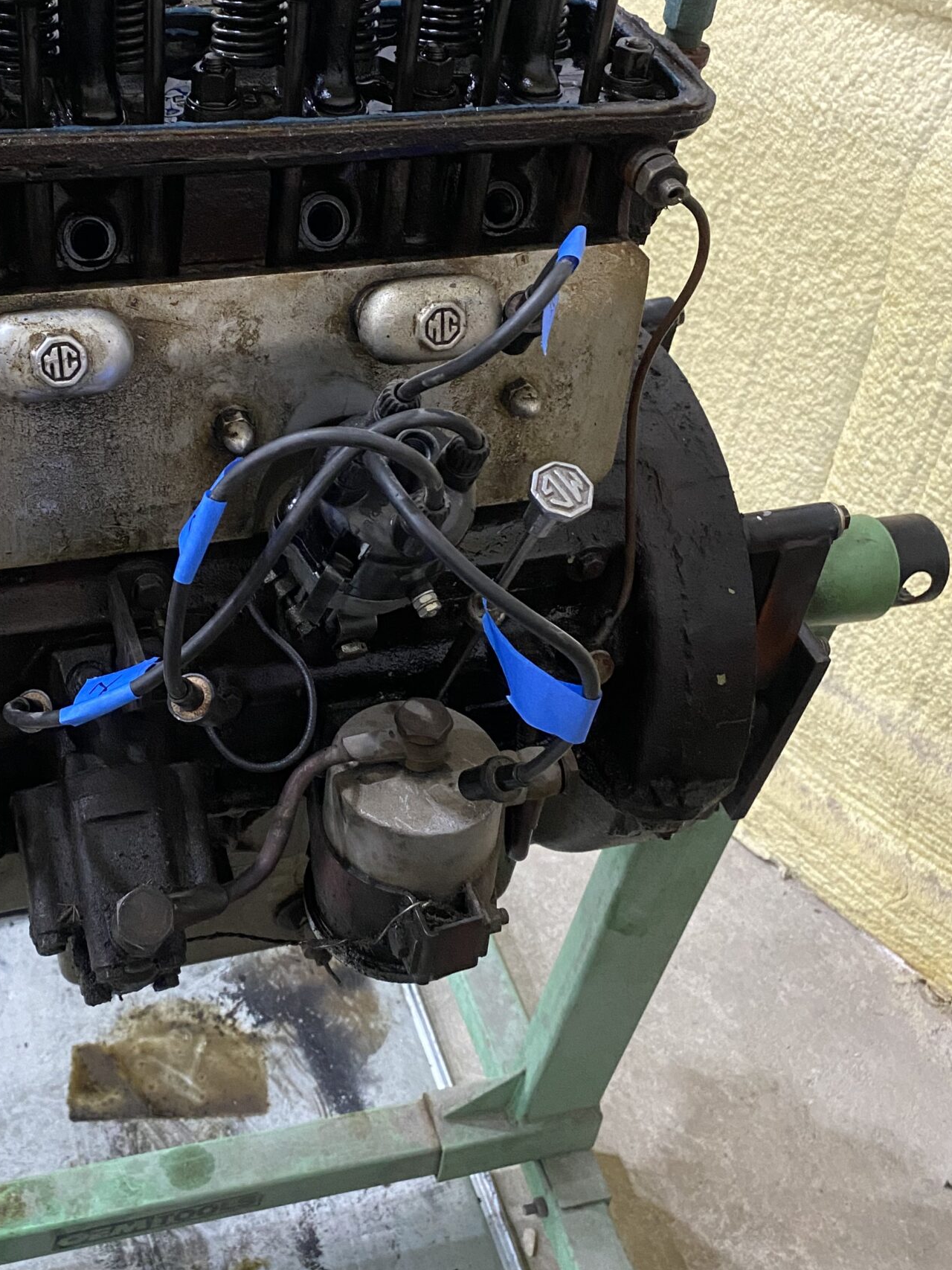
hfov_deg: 36.2
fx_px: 1430
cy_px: 580
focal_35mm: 39
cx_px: 265
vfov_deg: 47.8
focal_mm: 4.25
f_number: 1.8
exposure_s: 1/41
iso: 500
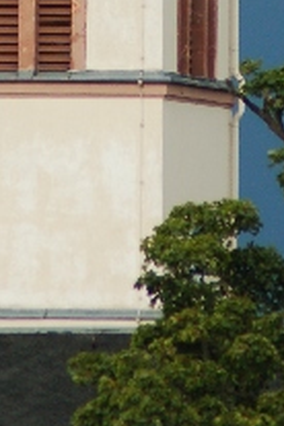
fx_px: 16435
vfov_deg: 1.5
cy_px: -165
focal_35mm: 1389
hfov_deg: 1.0
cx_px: 12
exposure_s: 1/1250
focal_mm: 240
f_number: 5.3
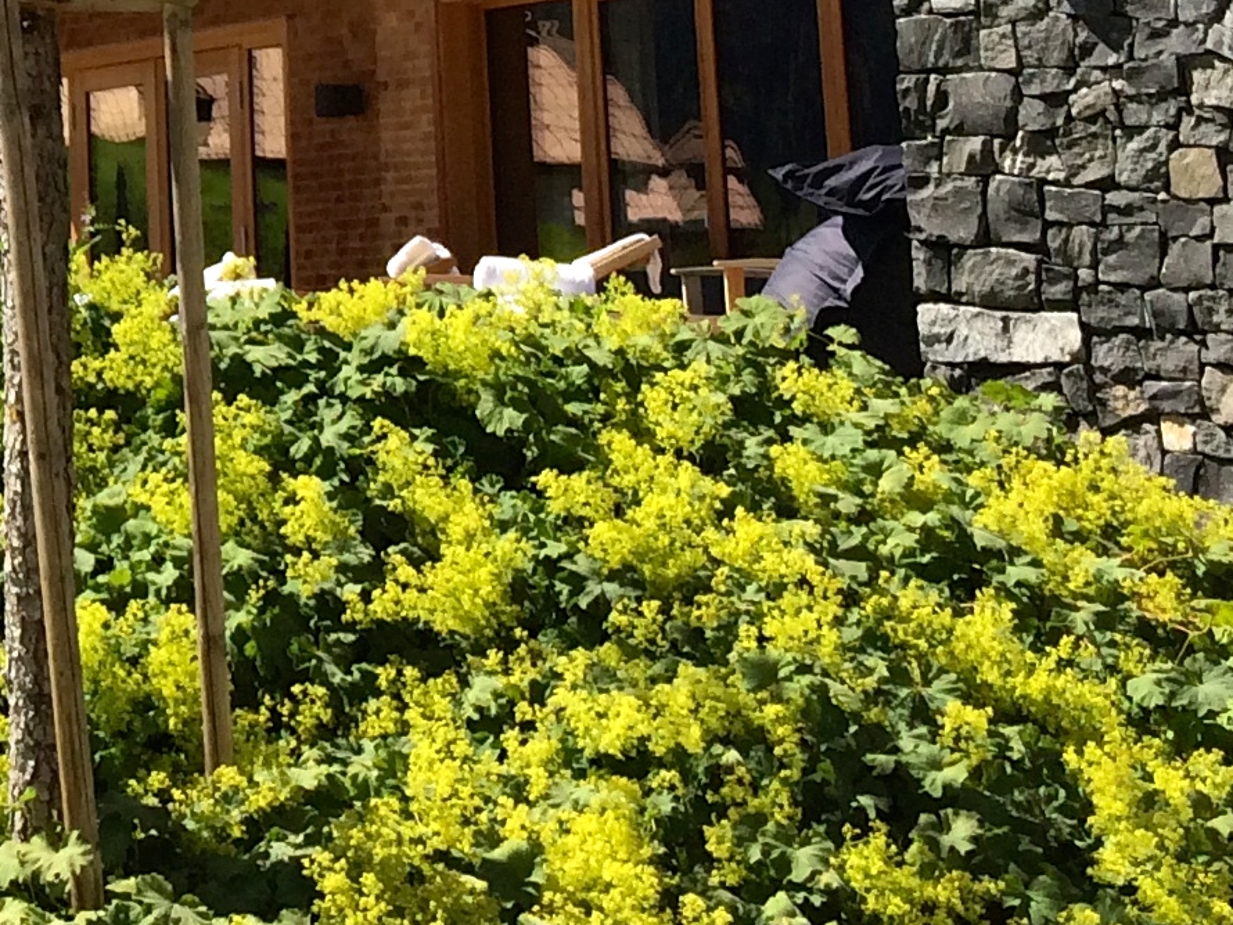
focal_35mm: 110
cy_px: -433
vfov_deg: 12.8
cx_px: -596
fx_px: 3919
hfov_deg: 16.4
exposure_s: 1/1786
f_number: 2.2
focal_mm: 4.12
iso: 32
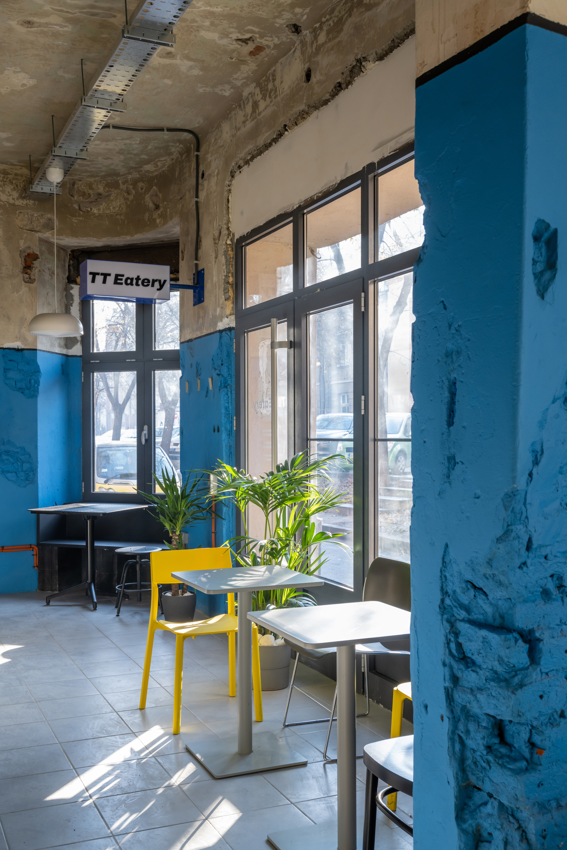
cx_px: 284
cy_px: 425
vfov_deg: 53.1
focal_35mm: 36
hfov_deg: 36.9
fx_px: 850
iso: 400
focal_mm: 36
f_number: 9
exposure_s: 1/25
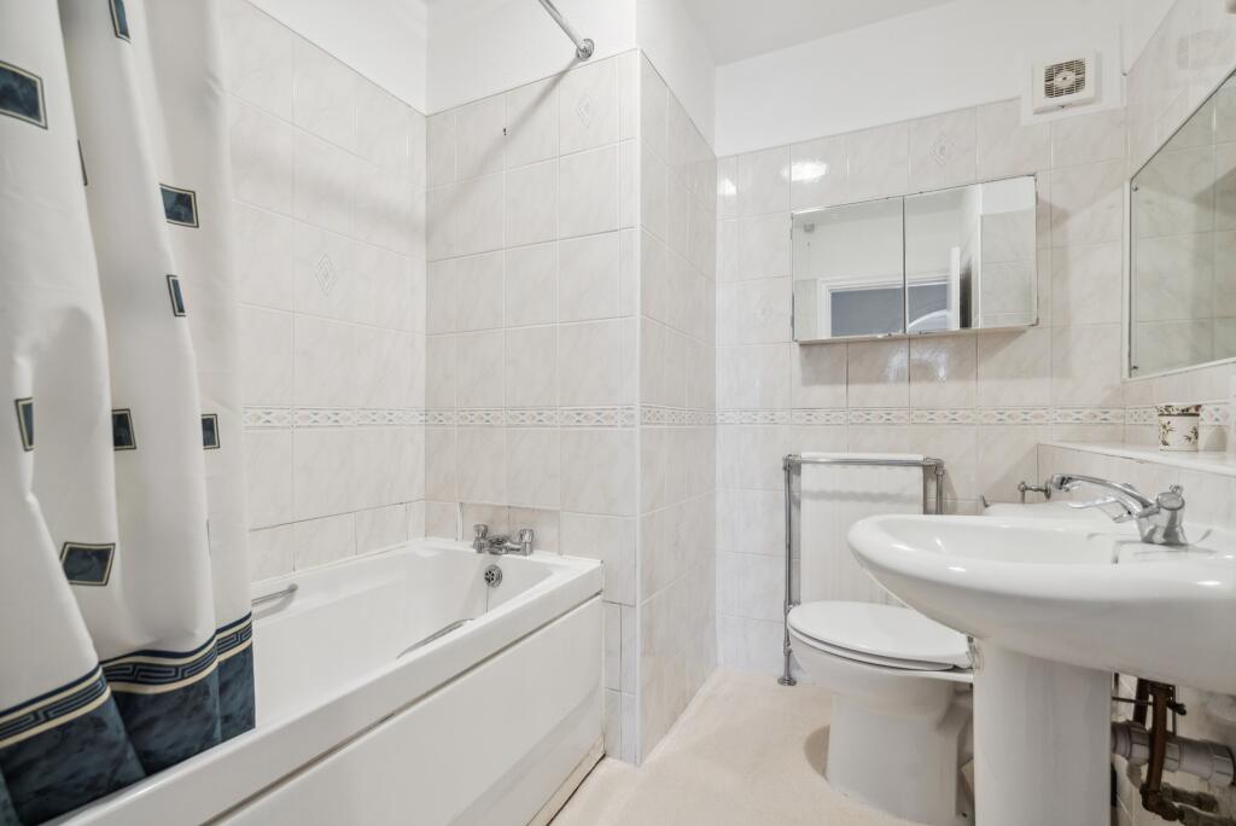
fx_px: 550
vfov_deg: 73.8
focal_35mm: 16
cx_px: 618
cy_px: 413
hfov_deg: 96.7
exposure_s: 1/8
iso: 640
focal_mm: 16
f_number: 6.3
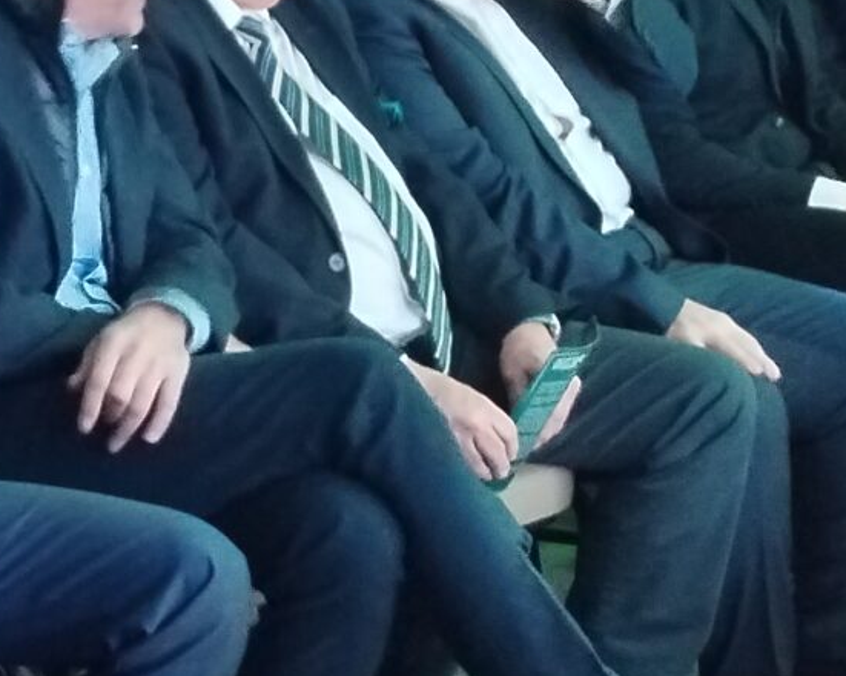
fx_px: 2952
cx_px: -809
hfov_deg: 13.9
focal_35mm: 118
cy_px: 401
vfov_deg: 13.0
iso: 816
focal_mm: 4.75
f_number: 1.8
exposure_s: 1/25
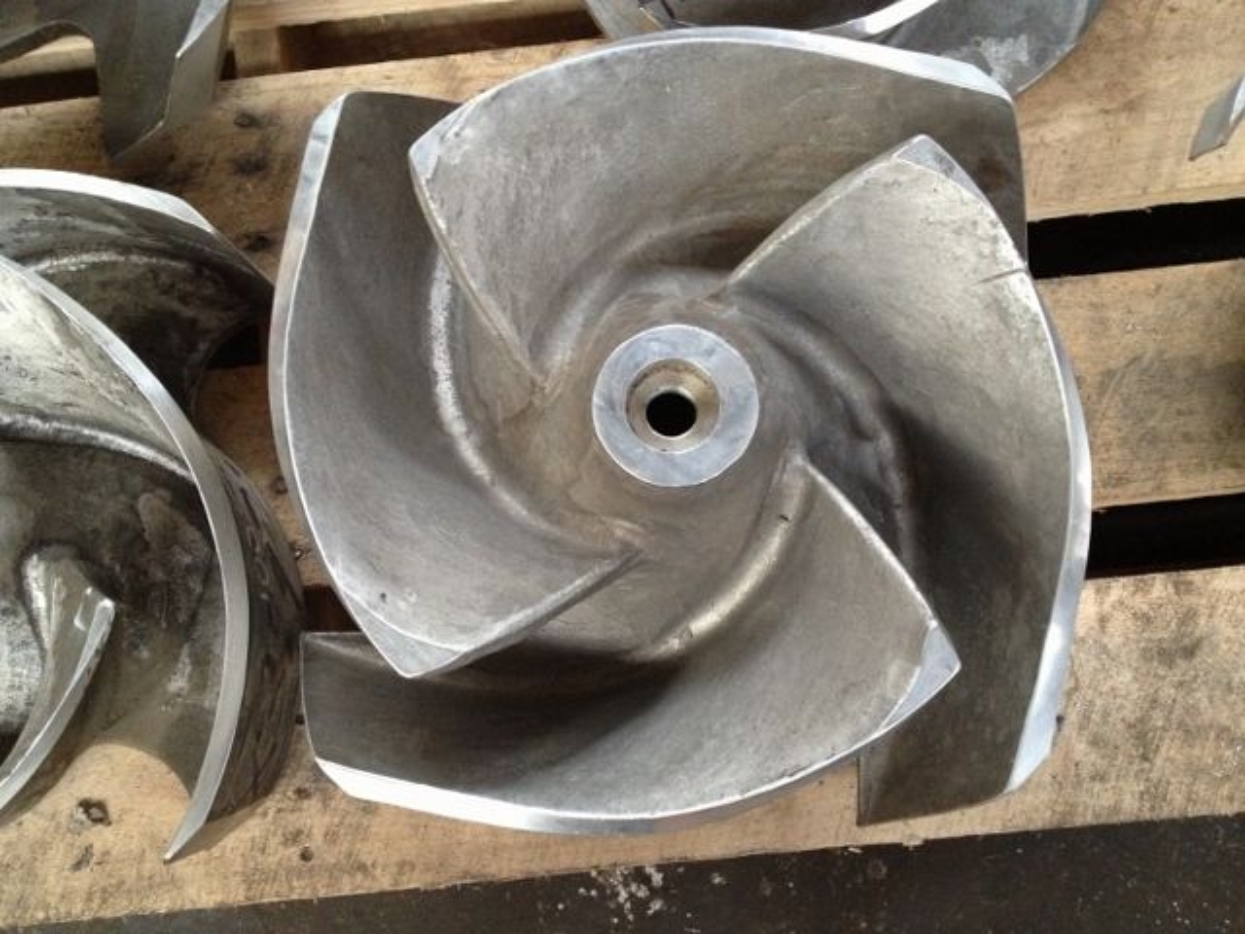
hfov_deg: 52.6
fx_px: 1259
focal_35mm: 35
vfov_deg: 40.7
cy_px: 467
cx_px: 622
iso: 250
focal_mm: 4.28
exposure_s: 1/20
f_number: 2.4
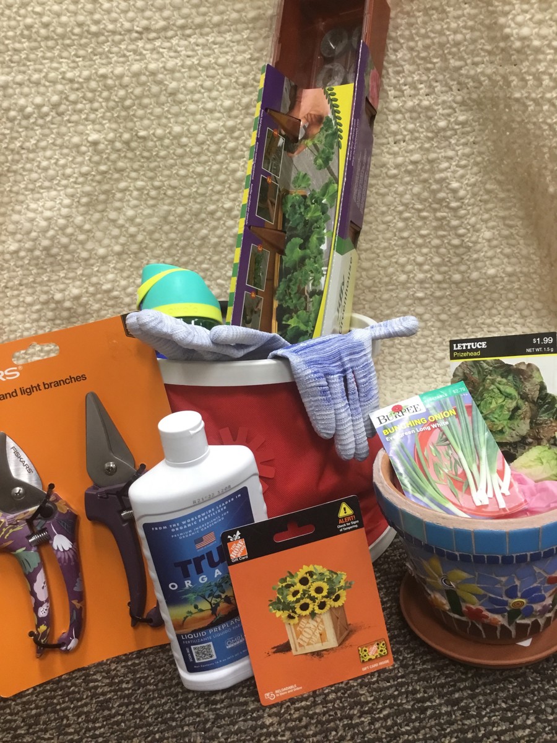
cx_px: 278
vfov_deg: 58.4
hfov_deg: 45.4
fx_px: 665
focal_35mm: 31
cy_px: 372
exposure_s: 1/30
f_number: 2.4
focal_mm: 3.3
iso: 100
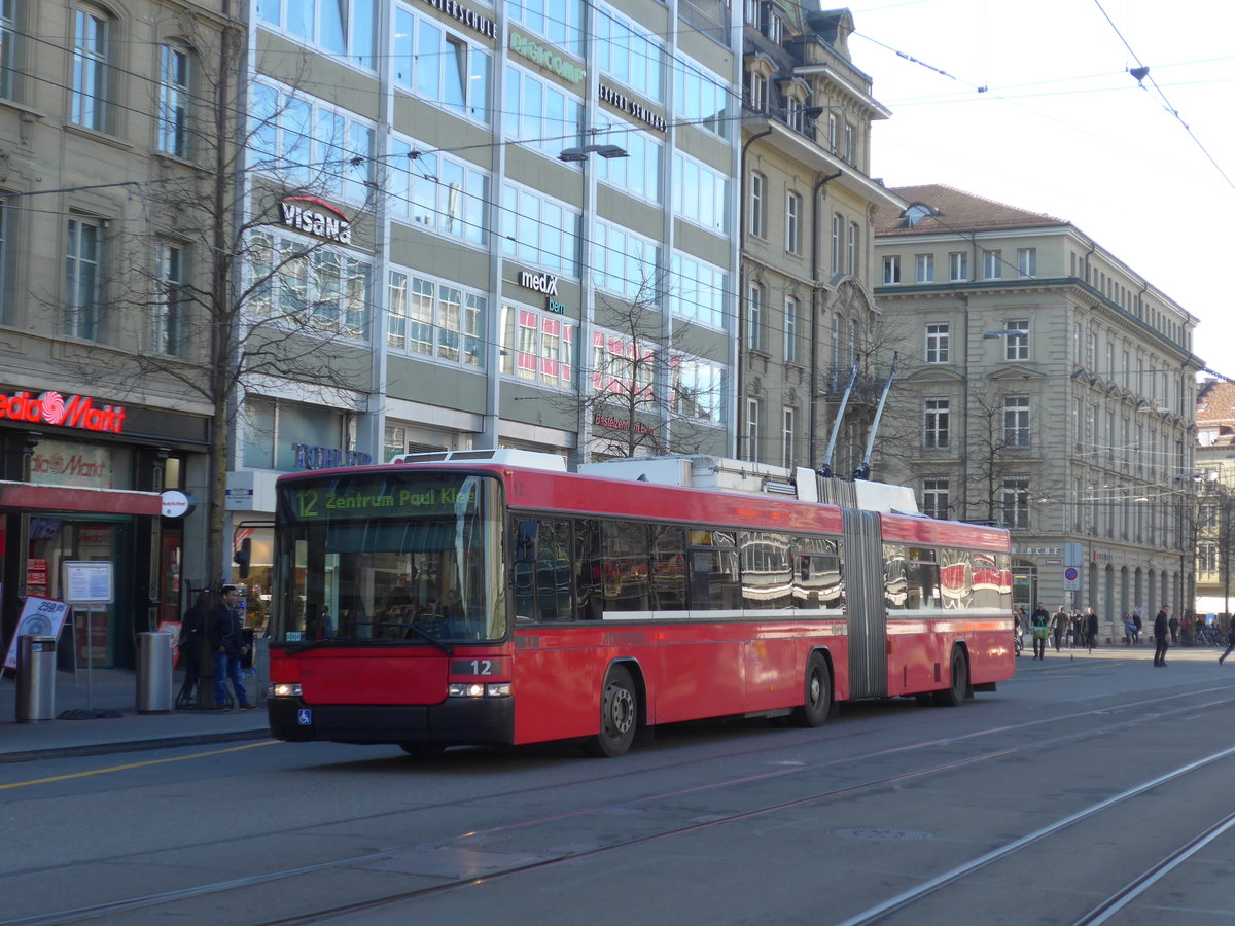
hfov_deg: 32.7
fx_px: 2105
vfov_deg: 24.8
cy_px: 463
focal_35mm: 59
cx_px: 618
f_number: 3.5
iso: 125
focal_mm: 12
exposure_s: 1/250
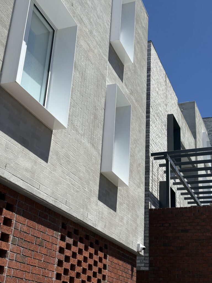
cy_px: 142
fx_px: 392
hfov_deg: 30.3
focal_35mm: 48
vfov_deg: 39.7
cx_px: 106
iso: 64
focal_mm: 6.76
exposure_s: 1/7874
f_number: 1.78
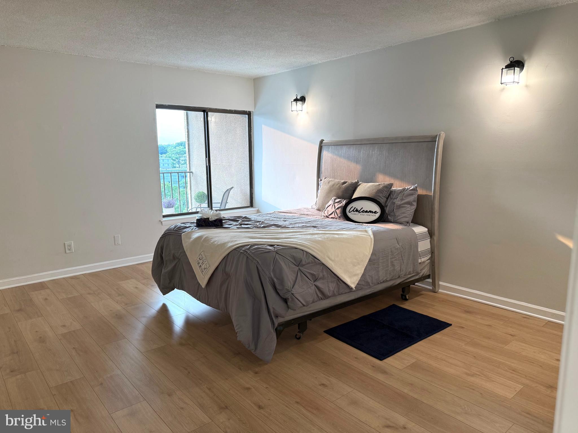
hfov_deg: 71.6
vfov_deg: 56.8
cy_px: 216
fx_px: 401
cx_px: 289
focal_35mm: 24
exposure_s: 1/120
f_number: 1.78
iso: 160
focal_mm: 6.76
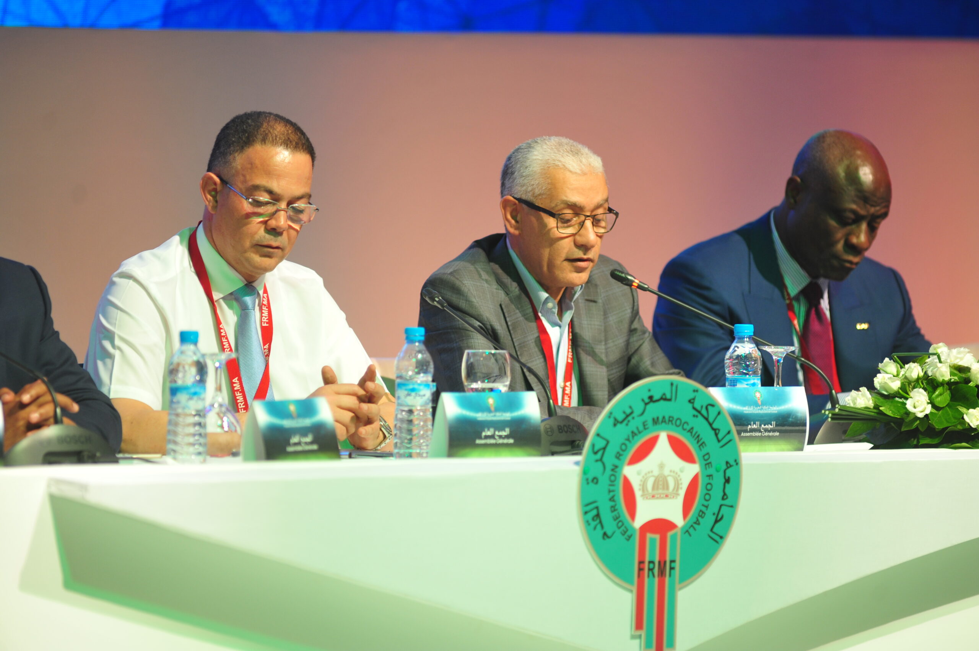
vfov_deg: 4.6
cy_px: 326
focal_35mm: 300
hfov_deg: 6.9
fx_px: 8152
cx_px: 490
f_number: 2.8
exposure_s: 1/80
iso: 800
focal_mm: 300
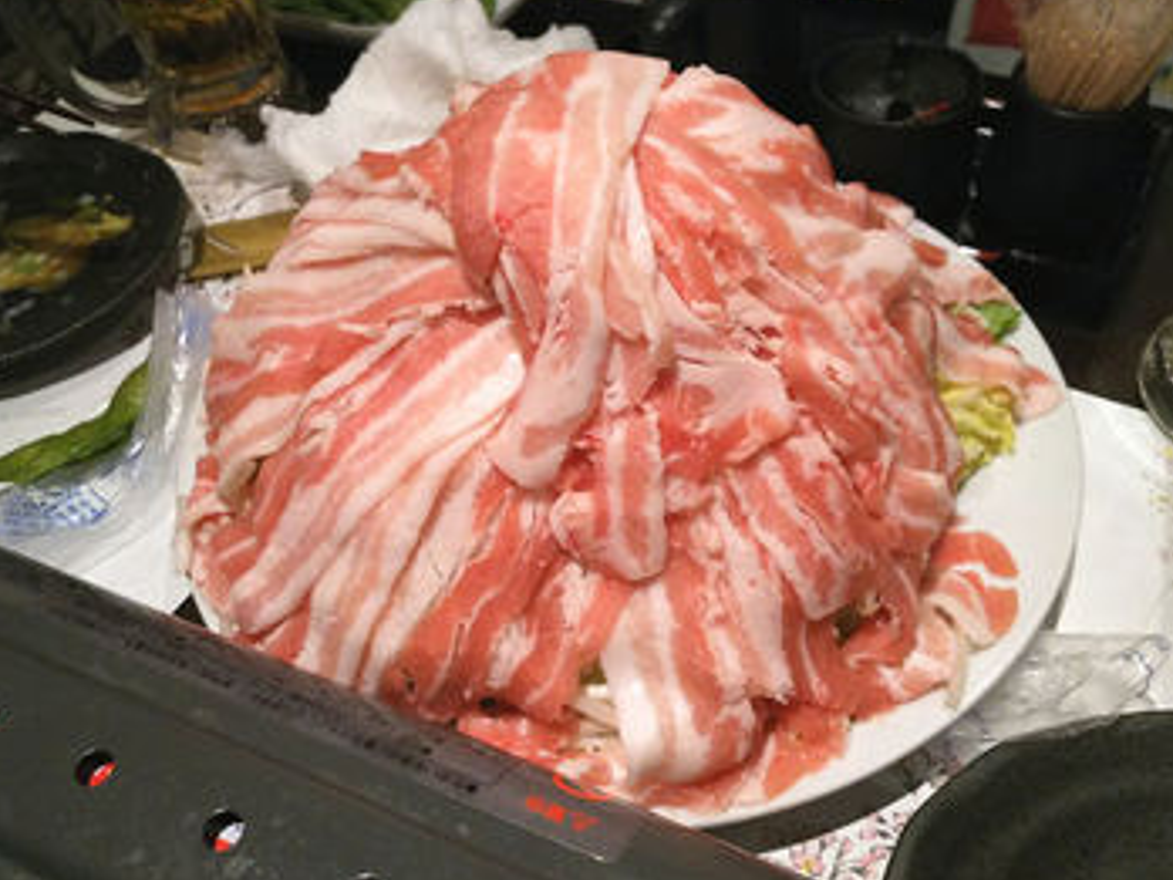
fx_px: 1050
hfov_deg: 58.3
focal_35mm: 31
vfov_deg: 45.4
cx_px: 607
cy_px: 455
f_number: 1.9
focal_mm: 4.2
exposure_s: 1/33
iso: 250
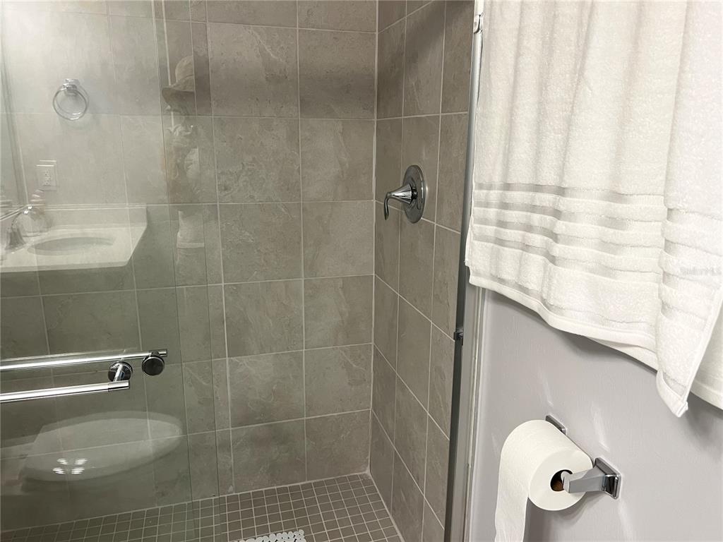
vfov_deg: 53.1
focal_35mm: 26
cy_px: 271
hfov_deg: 67.3
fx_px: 543
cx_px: 362
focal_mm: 5.7
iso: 125
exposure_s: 1/60
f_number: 1.5
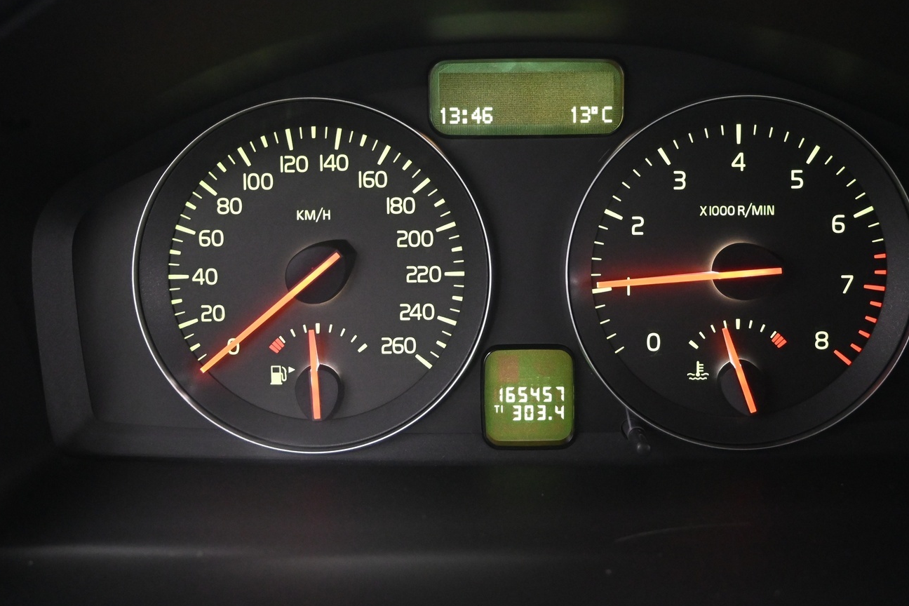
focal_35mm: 40
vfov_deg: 33.1
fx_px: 1018
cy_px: 242
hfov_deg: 48.1
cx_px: 501
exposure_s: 1/15
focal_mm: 21.5
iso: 3200
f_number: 4
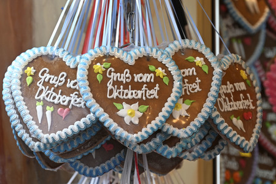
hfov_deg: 8.9
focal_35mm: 232
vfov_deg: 5.9
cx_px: 138
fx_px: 1779
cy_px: 92
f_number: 6.3
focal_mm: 155
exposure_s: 1/500
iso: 500
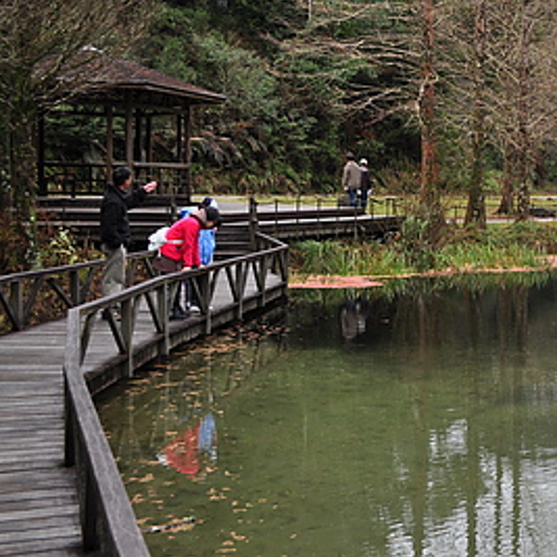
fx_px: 1147
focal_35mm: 63
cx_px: 609
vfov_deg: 27.3
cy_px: 247
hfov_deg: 25.4
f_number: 7.1
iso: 250
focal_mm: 22
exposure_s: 1/200
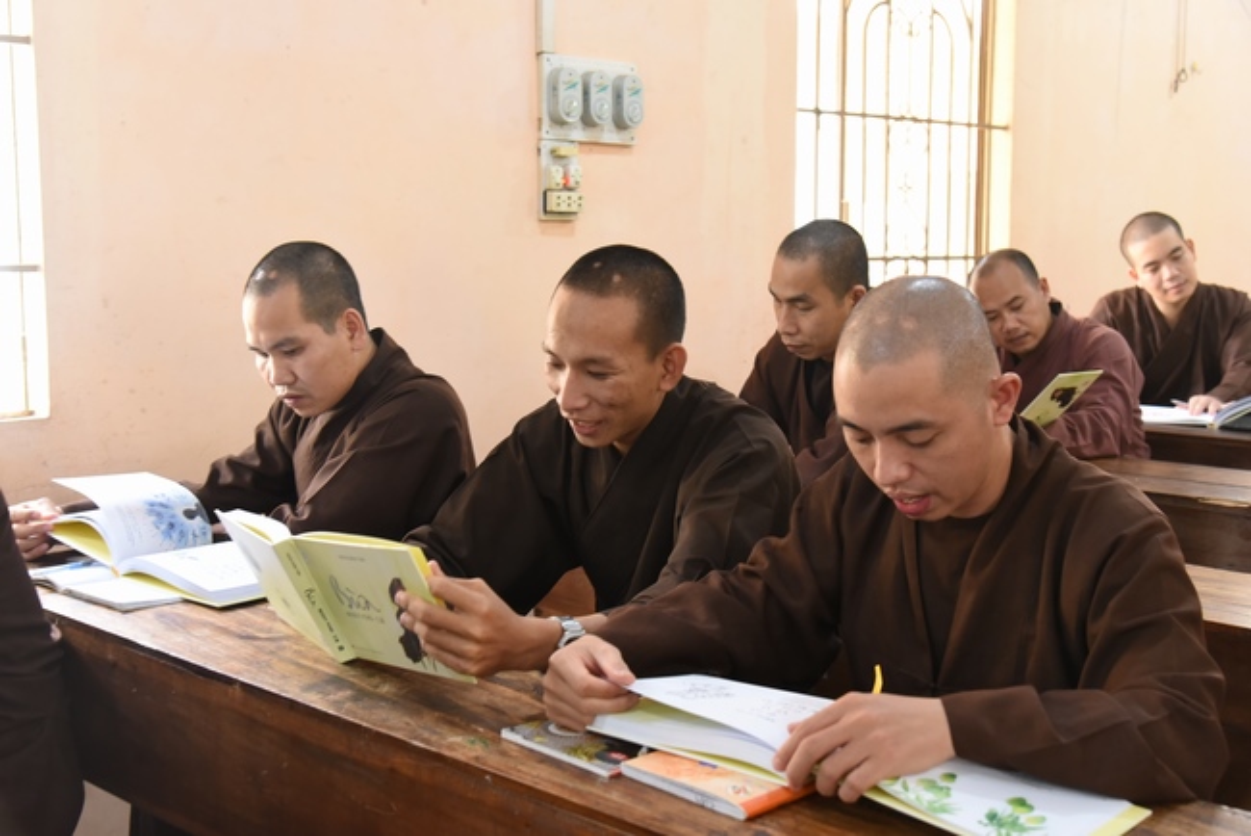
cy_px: 418
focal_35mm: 44
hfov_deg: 44.5
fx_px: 1530
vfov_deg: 30.5
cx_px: 626
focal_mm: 44
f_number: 5
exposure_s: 1/60
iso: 2500
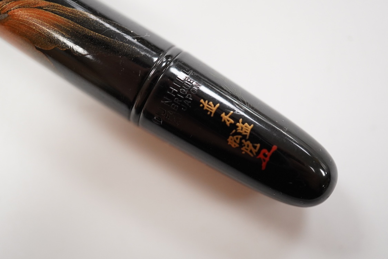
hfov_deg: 43.6
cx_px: 194
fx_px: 485
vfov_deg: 29.9
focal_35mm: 45
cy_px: 130
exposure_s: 1/200
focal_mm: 30
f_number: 5
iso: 2500
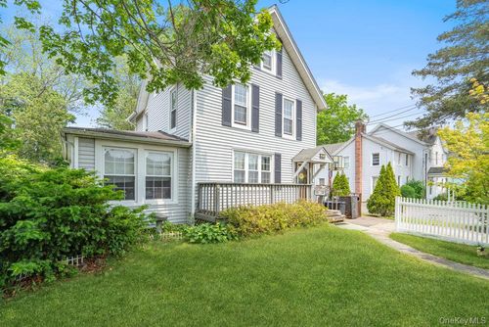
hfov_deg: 96.7
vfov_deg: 73.8
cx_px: 244
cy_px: 164
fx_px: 217
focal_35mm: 16
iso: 100
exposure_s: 1/200
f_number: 5
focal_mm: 16
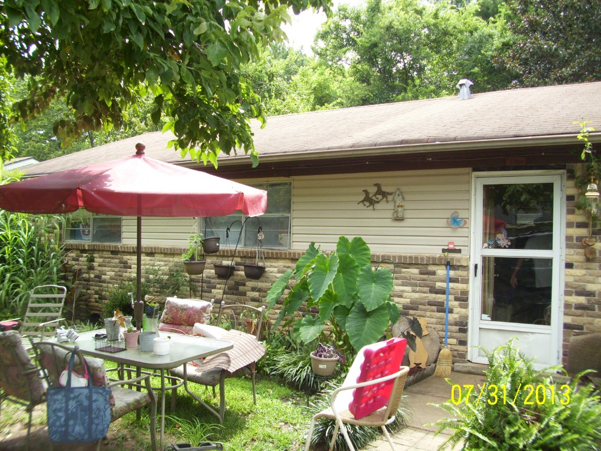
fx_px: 590
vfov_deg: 41.8
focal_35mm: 34
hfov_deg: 54.0
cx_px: 300
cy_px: 226
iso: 80
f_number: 2.9
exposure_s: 1/250
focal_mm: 5.7
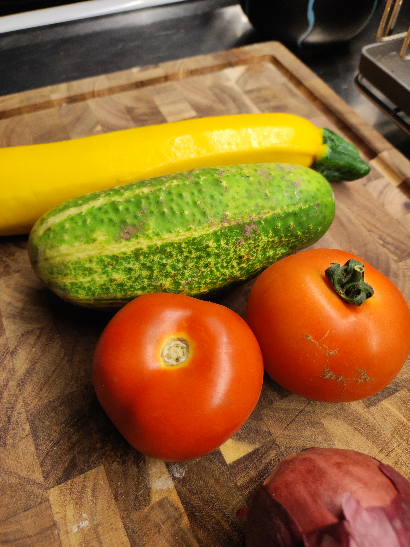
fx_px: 395
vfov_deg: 69.4
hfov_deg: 54.8
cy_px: 274
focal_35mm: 25
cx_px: 205
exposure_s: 1/50
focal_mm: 4.7
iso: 260
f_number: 1.79
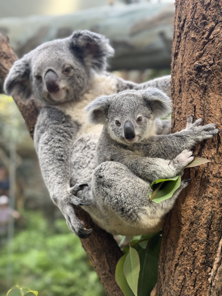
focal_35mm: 48
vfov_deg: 39.7
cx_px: 111
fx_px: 410
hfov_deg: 30.3
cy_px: 148
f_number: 1.78
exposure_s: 1/121
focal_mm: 6.76
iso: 64
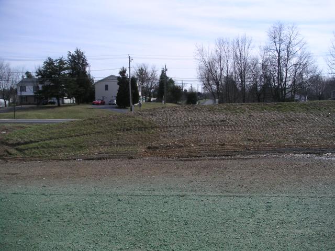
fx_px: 368
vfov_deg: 37.7
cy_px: 126
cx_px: 168
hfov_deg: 49.0
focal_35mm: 38
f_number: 6.7
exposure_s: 1/180
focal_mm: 6
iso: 50
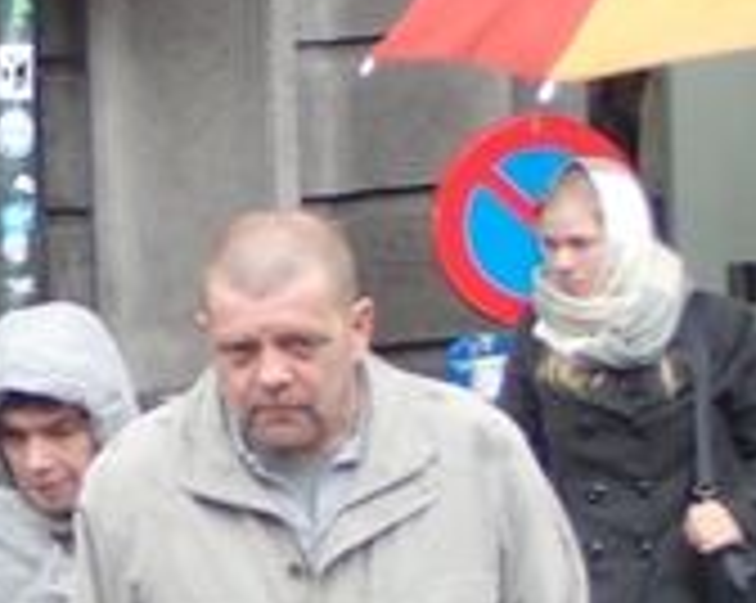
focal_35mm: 227
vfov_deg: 6.8
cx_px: -580
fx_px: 5073
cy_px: 482
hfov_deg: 8.2
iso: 200
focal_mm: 11.78
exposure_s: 1/100
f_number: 3.8
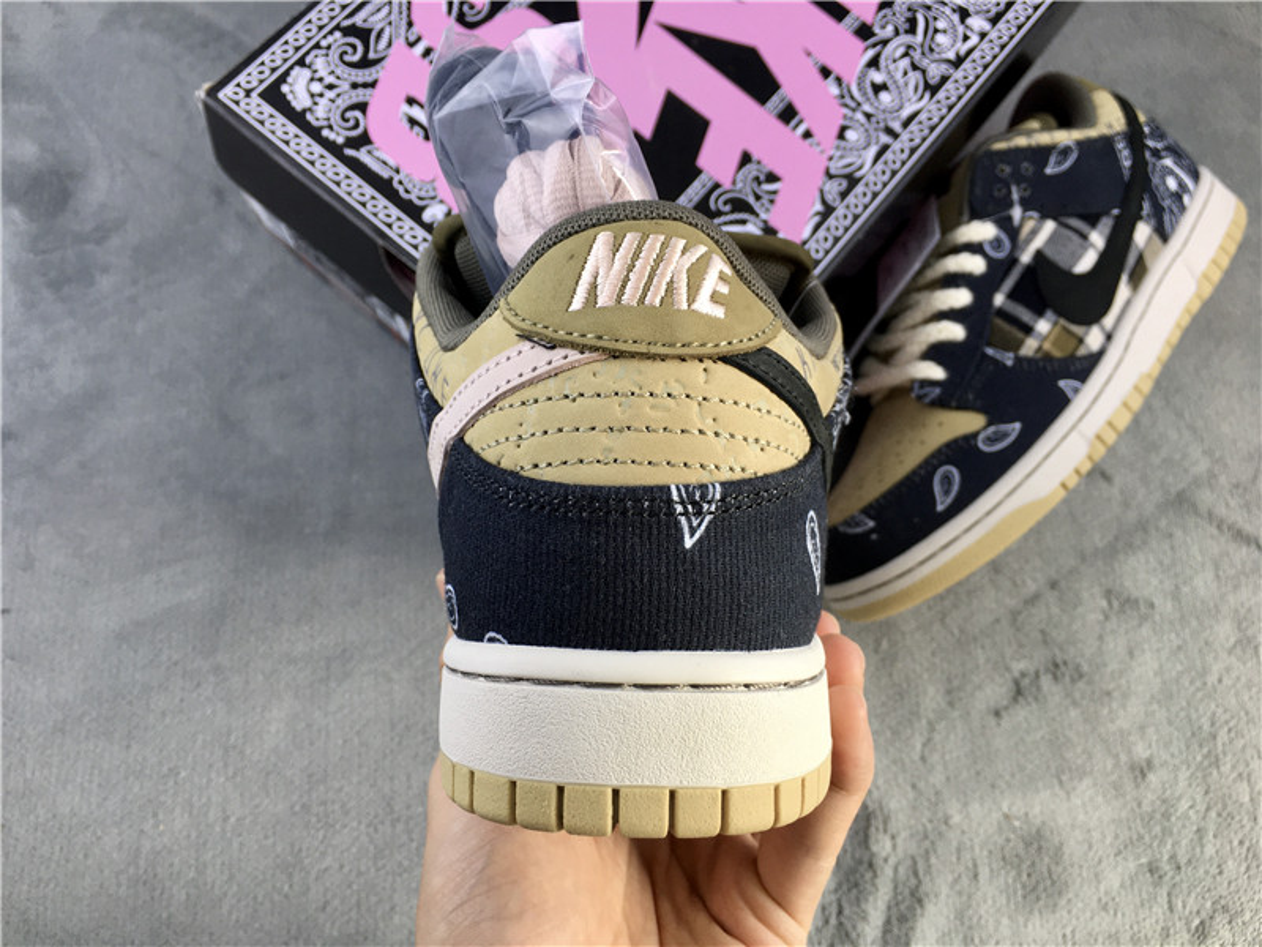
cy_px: 474
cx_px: 631
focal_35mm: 29
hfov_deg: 61.7
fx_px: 1057
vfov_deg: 48.2
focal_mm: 4.15
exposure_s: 1/100
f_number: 2.2
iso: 40
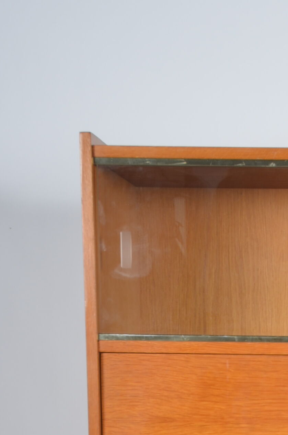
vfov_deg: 18.4
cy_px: 538
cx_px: 346
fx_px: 1266
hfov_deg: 12.7
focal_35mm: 105
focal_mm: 24
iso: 100
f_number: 11
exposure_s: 1/125
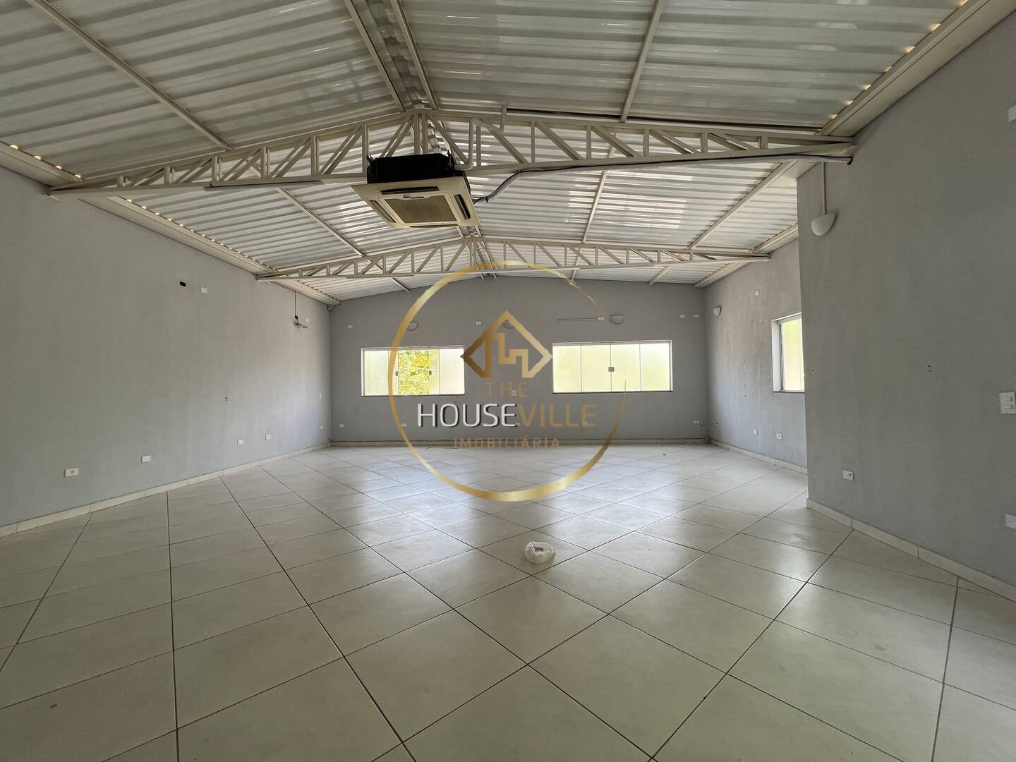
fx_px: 382
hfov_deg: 106.2
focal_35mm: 13
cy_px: 381
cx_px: 508
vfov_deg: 89.9
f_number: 1.8
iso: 32
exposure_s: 1/110
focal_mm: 1.57
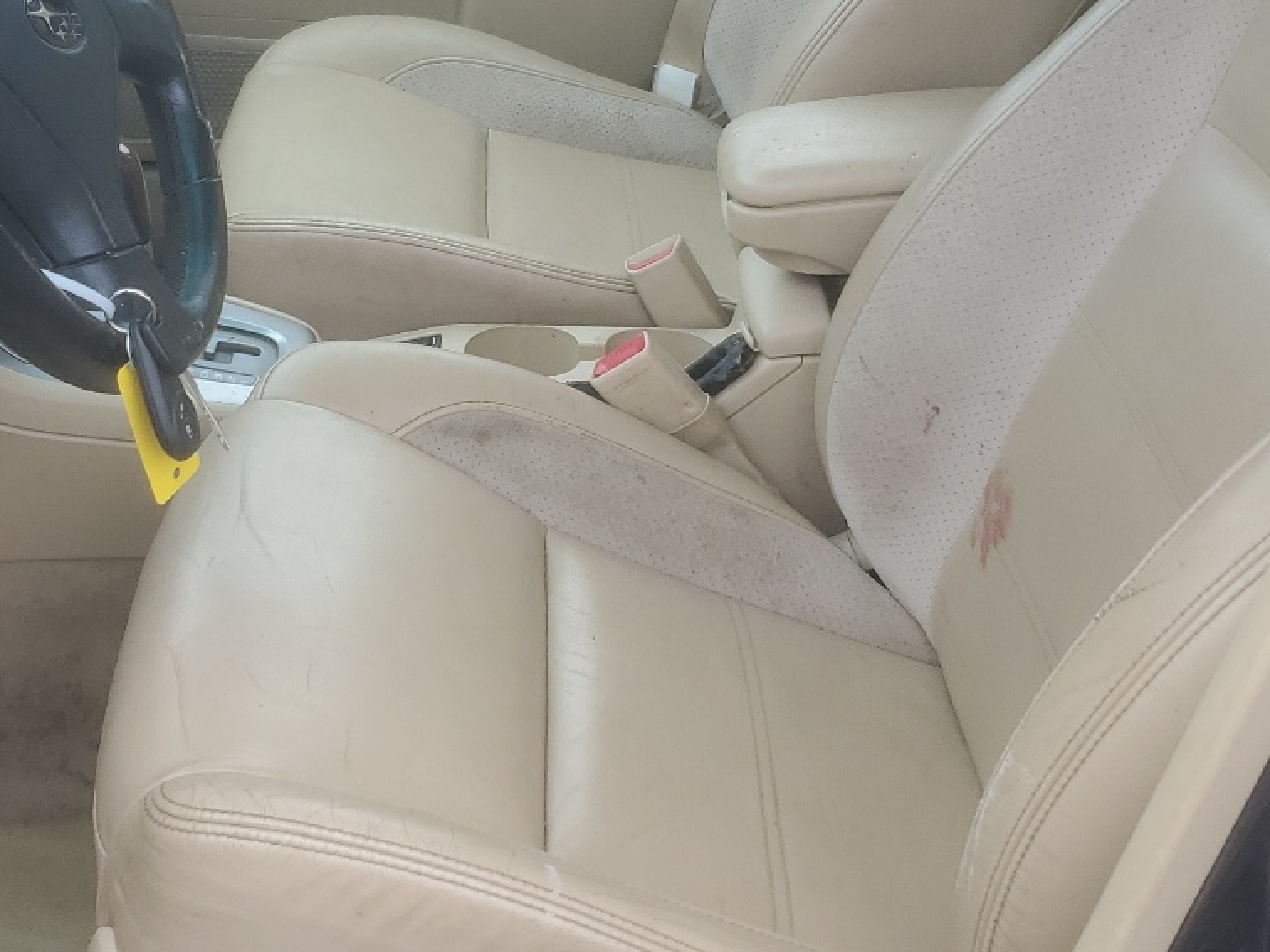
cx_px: 401
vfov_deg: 26.3
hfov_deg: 34.5
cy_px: 277
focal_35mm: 55
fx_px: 2018
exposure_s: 1/204
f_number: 1.5
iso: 50
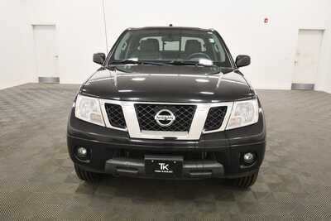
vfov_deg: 43.6
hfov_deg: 61.9
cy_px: 110
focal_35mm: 30
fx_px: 276
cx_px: 166
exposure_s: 1/125
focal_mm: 20
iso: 1100
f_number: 5.6
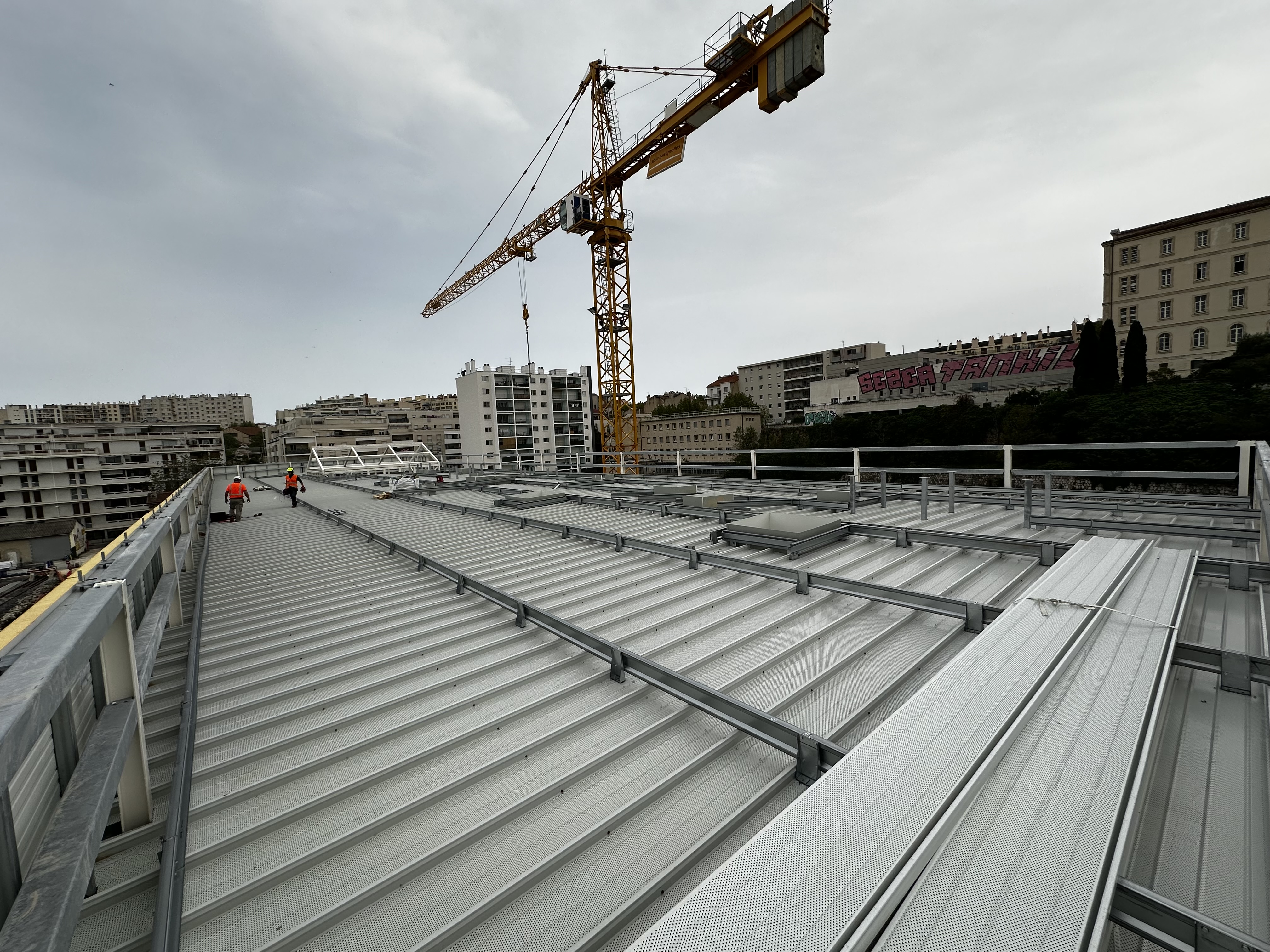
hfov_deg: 102.1
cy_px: 476
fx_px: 514
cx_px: 635
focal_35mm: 14
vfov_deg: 85.7
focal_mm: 2.22
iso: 40
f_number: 2.2
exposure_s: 1/1949
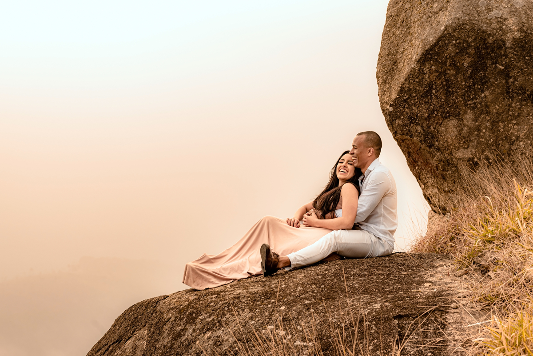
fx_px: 1259
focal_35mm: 85
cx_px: 266
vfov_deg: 16.1
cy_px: 178
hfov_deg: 23.9
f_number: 6.3
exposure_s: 1/160
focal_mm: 85
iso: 250
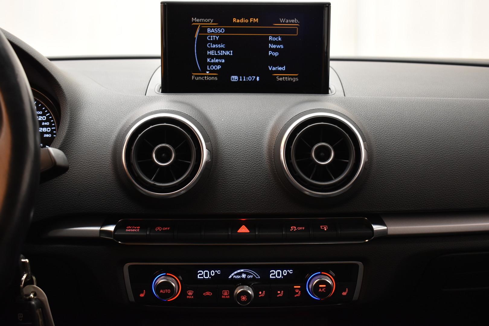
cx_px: 244
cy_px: 163
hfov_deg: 47.9
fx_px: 550
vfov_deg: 33.0
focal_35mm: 40
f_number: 4
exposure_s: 1/40
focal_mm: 27
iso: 1000
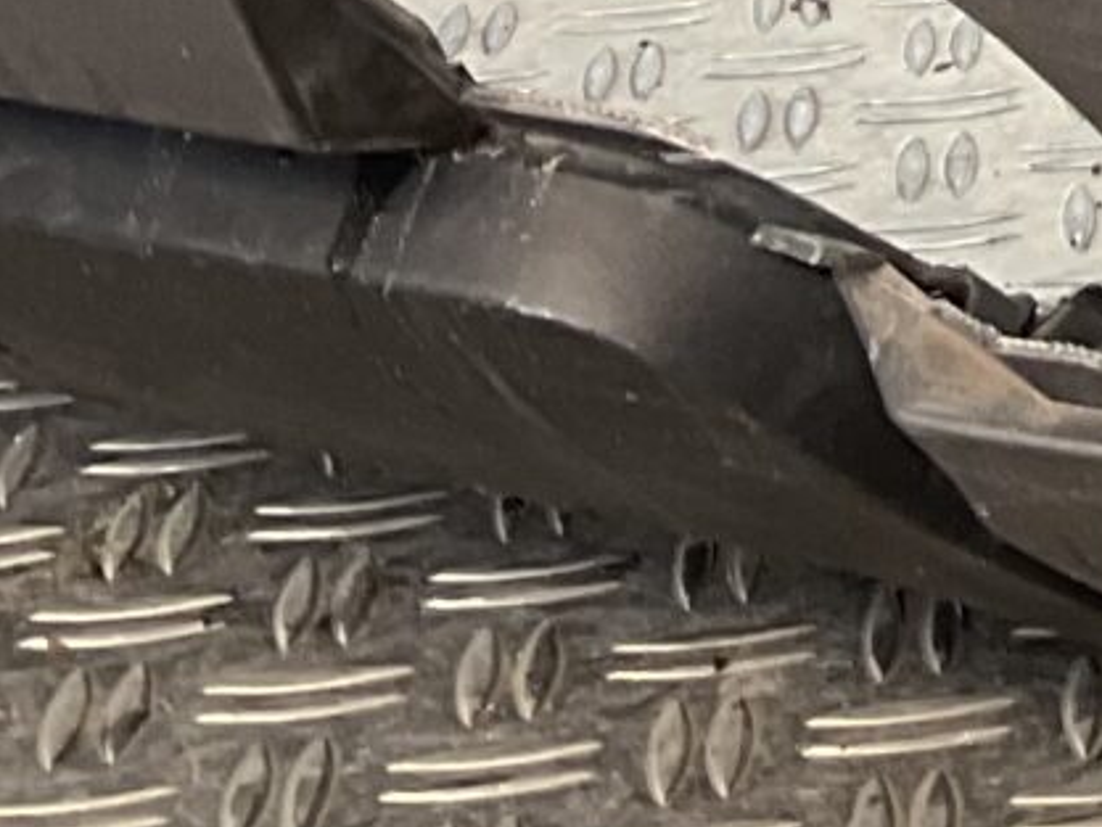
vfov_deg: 7.7
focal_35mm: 178
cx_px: 2318
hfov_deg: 10.1
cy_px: -1221
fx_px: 5668
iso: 16
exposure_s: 1/107
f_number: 1.8
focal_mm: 3
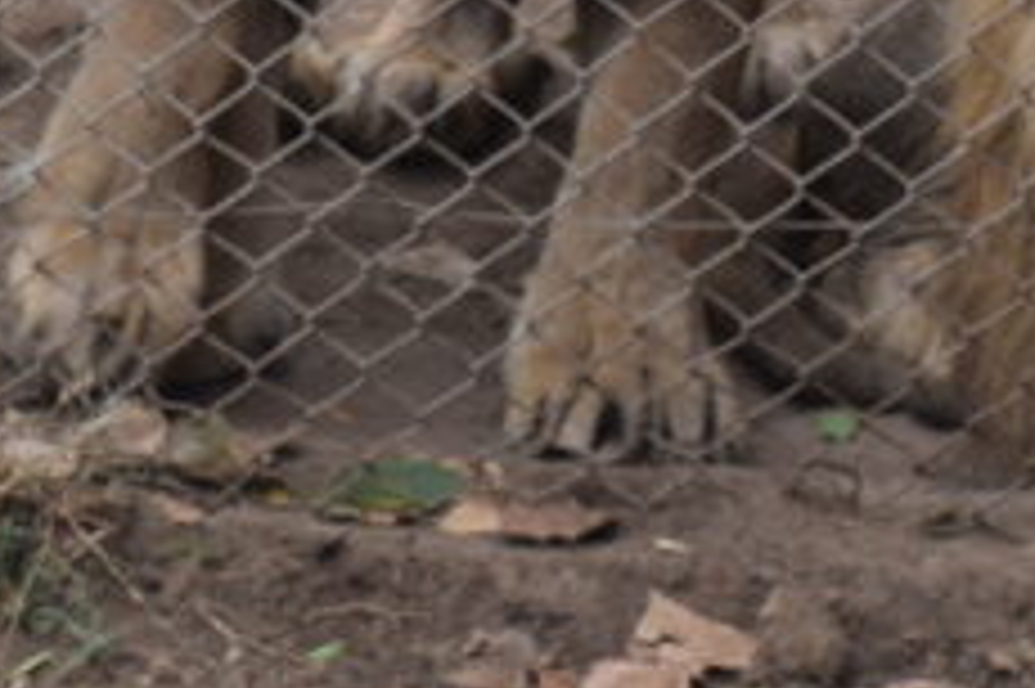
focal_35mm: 321
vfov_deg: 4.2
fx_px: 9222
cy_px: -636
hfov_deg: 6.4
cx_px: 288
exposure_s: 1/125
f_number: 5.6
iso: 220
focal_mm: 48
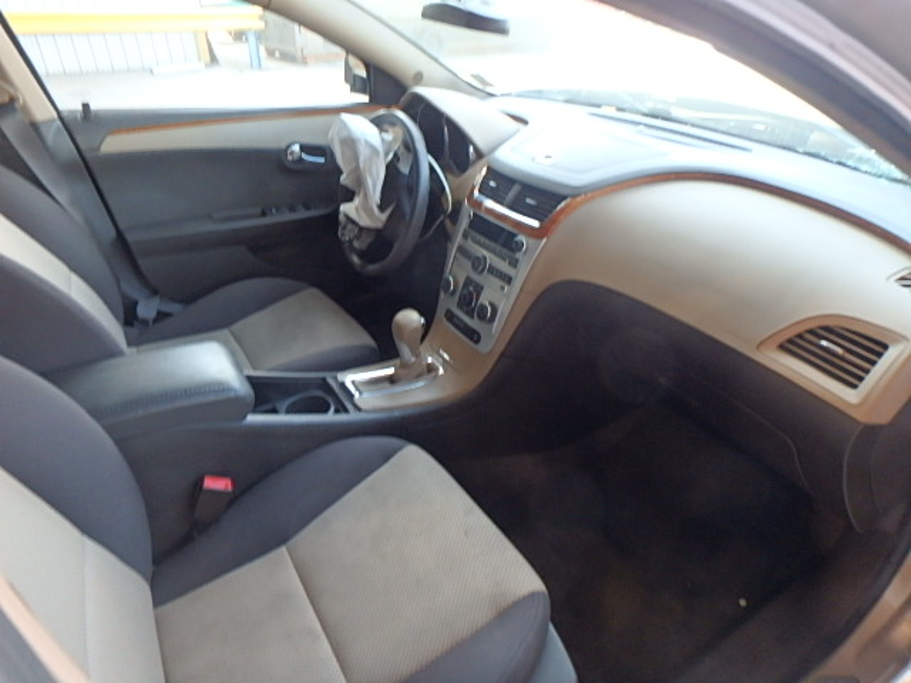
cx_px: 456
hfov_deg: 79.0
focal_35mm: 21
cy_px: 342
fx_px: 553
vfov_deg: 63.4
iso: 200
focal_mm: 3.7
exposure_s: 1/40
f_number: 3.5
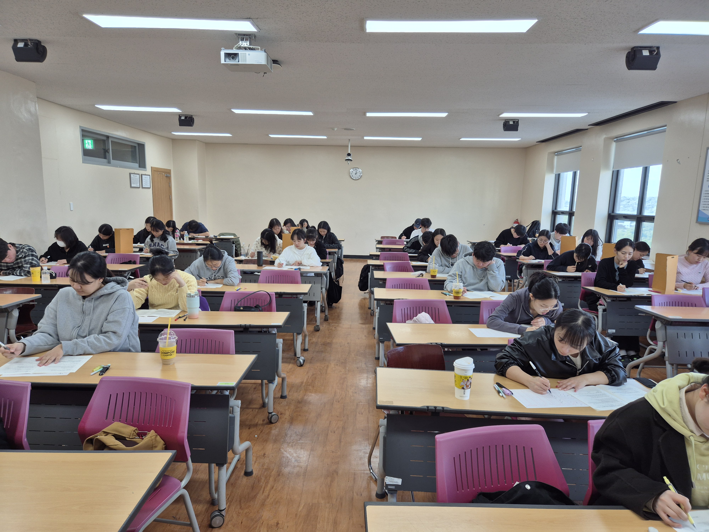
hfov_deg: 73.9
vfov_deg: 58.9
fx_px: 471
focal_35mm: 23
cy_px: 266
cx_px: 354
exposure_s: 1/120
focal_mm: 5.4
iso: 40
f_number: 1.8
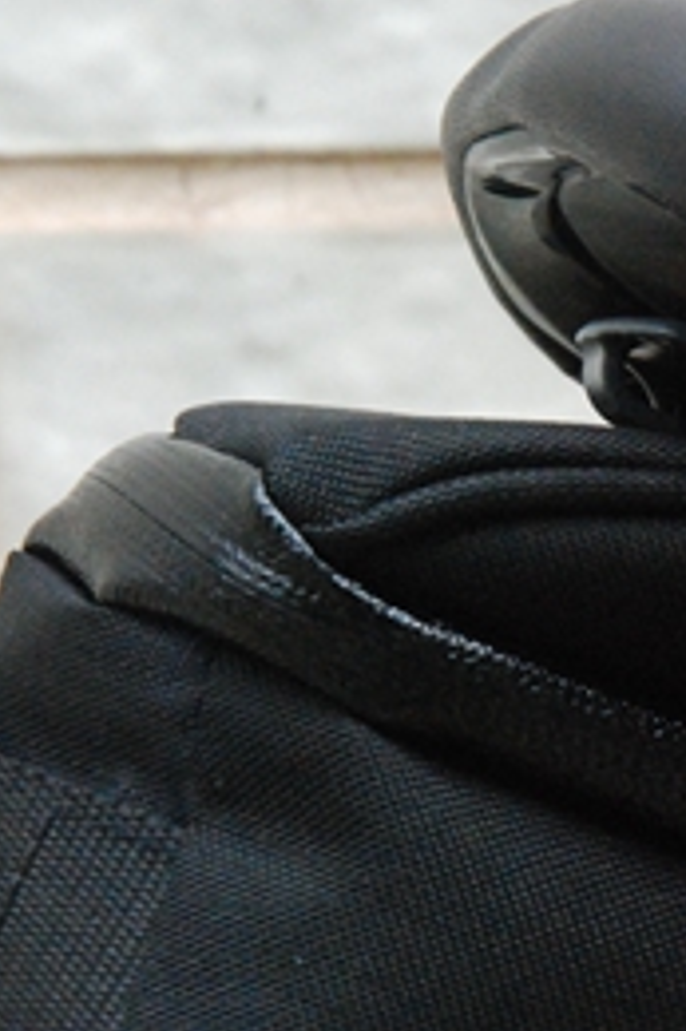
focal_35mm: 325
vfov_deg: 6.3
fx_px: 9314
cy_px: 952
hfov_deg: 4.2
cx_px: 1150
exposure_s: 1/320
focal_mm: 75
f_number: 13
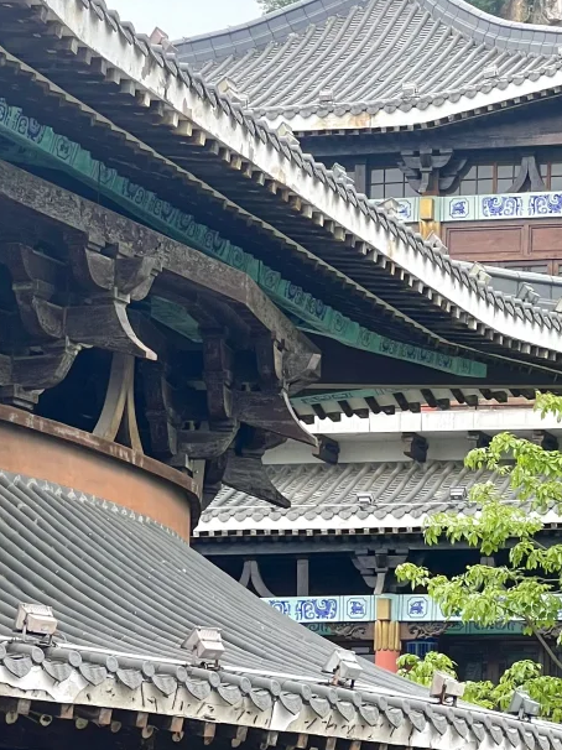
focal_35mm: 183
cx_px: 316
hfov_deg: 8.1
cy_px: 785
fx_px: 3964
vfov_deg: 10.7
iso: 32
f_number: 2.8
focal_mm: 9
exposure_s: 1/272
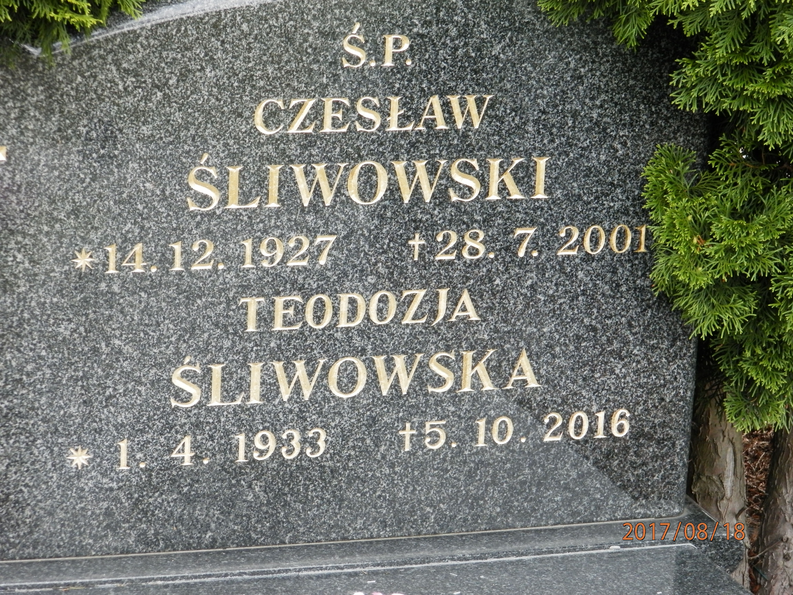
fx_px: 3024
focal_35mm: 132
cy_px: 298
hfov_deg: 14.9
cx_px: 396
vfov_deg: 11.2
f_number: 4.7
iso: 200
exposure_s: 1/30
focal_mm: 23.6
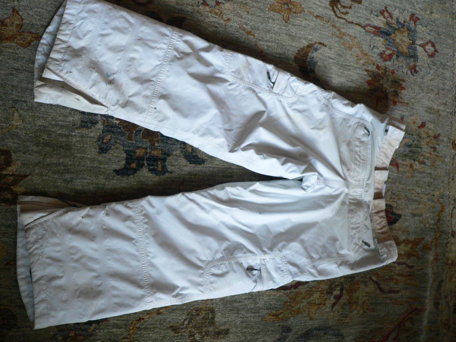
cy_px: 171
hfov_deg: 51.4
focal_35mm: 36
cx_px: 228
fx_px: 474
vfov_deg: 39.7
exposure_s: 1/50
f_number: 2.8
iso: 200
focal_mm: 6
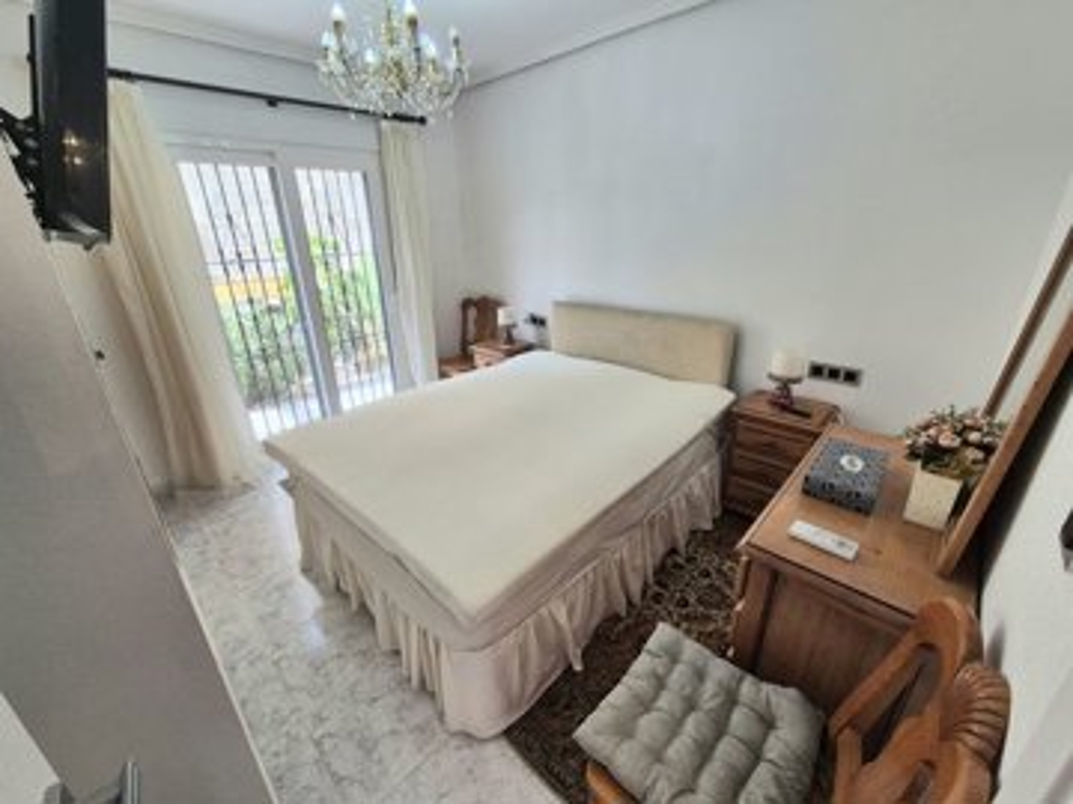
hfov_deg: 106.2
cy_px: 402
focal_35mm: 13
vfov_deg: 89.9
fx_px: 403
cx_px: 536
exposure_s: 1/50
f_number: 2.2
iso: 64
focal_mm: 2.2
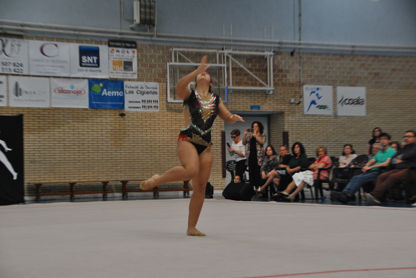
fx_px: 954
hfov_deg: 24.6
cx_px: 208
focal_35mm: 82
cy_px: 139
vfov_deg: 16.6
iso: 800
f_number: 6.3
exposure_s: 1/160
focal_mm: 55
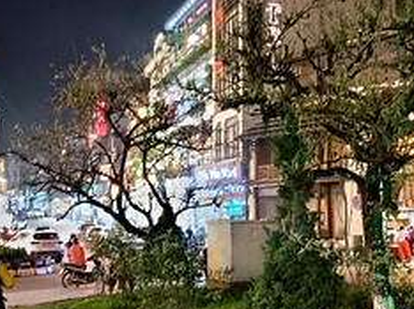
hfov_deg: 31.1
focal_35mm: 62
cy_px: 213
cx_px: 251
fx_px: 741
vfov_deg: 23.5
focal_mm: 4.22
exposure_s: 1/20
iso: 1000
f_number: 1.8
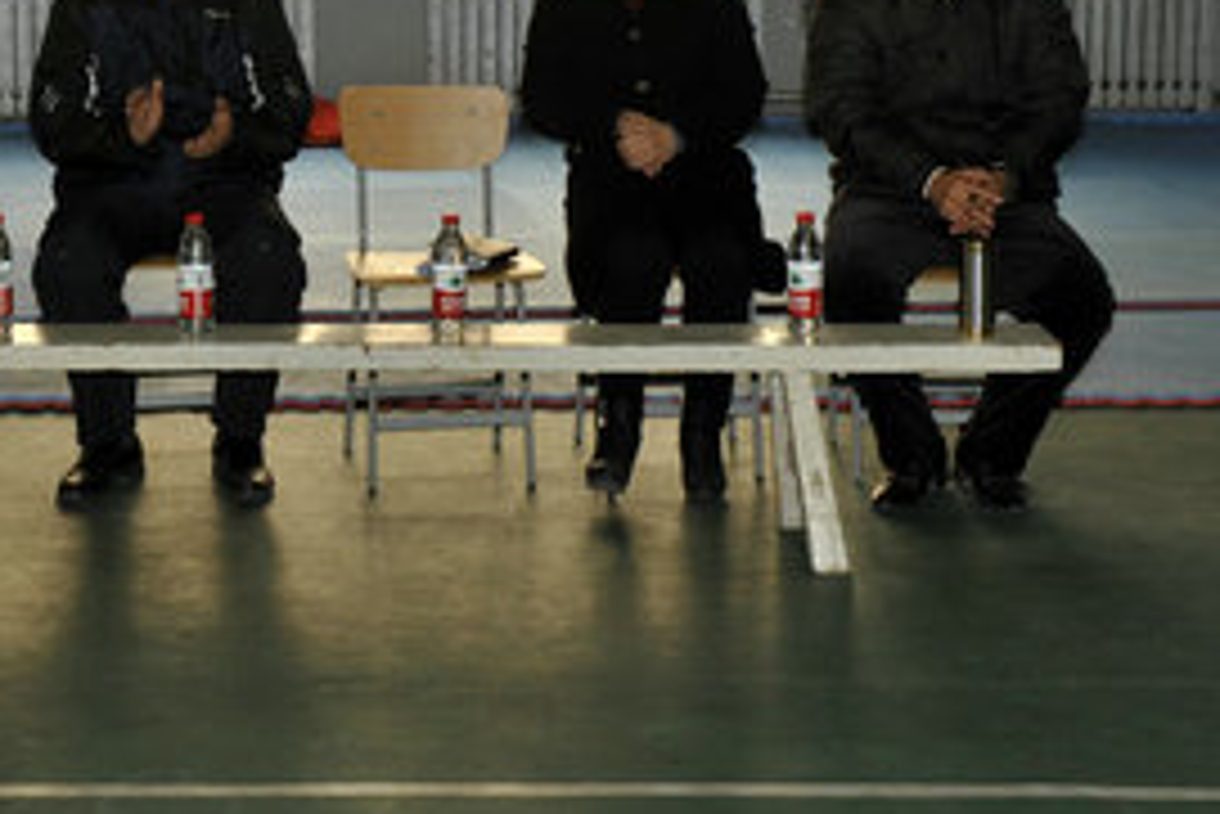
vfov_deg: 19.3
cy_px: 146
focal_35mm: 70
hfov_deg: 28.1
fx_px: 2373
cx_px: 221
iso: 640
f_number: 6.3
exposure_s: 1/60
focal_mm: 38
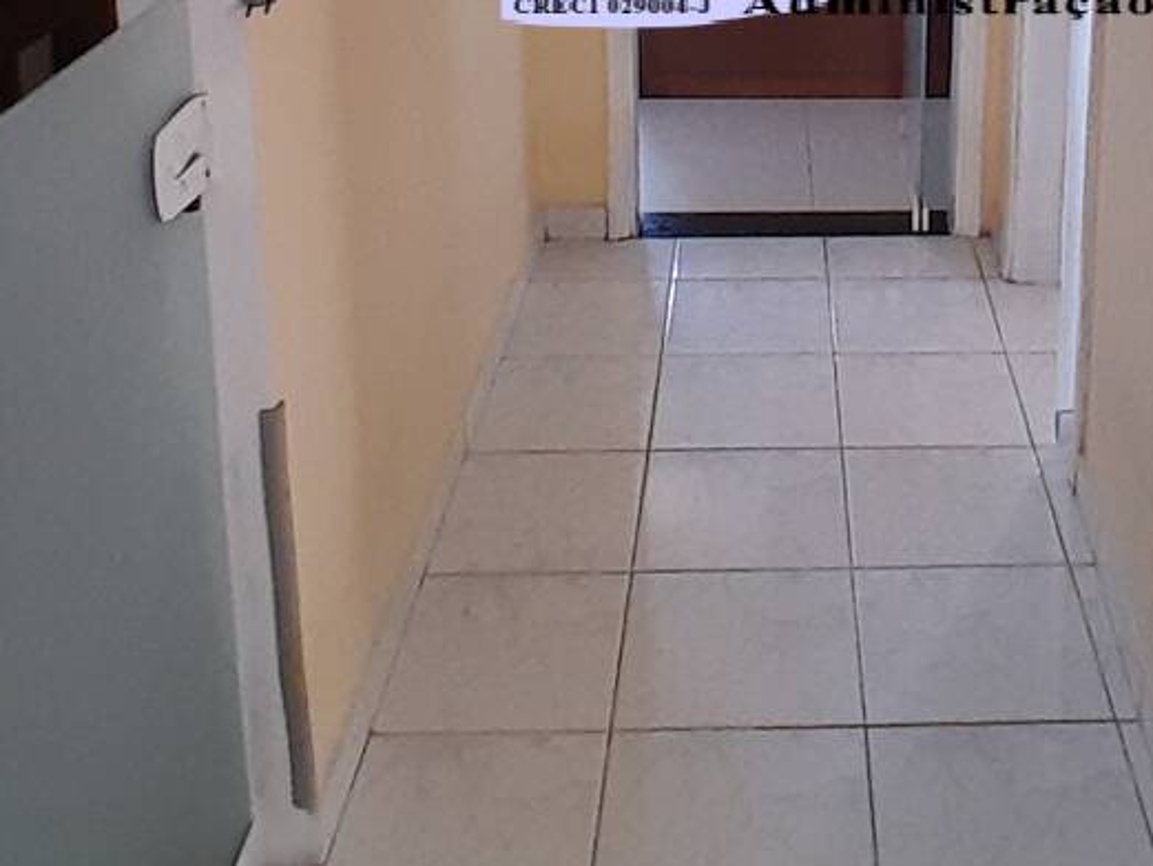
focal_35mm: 47
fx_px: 1566
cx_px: 832
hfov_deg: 39.6
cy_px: -80
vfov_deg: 28.2
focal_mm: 1.46
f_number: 2.2
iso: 125
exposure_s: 1/50
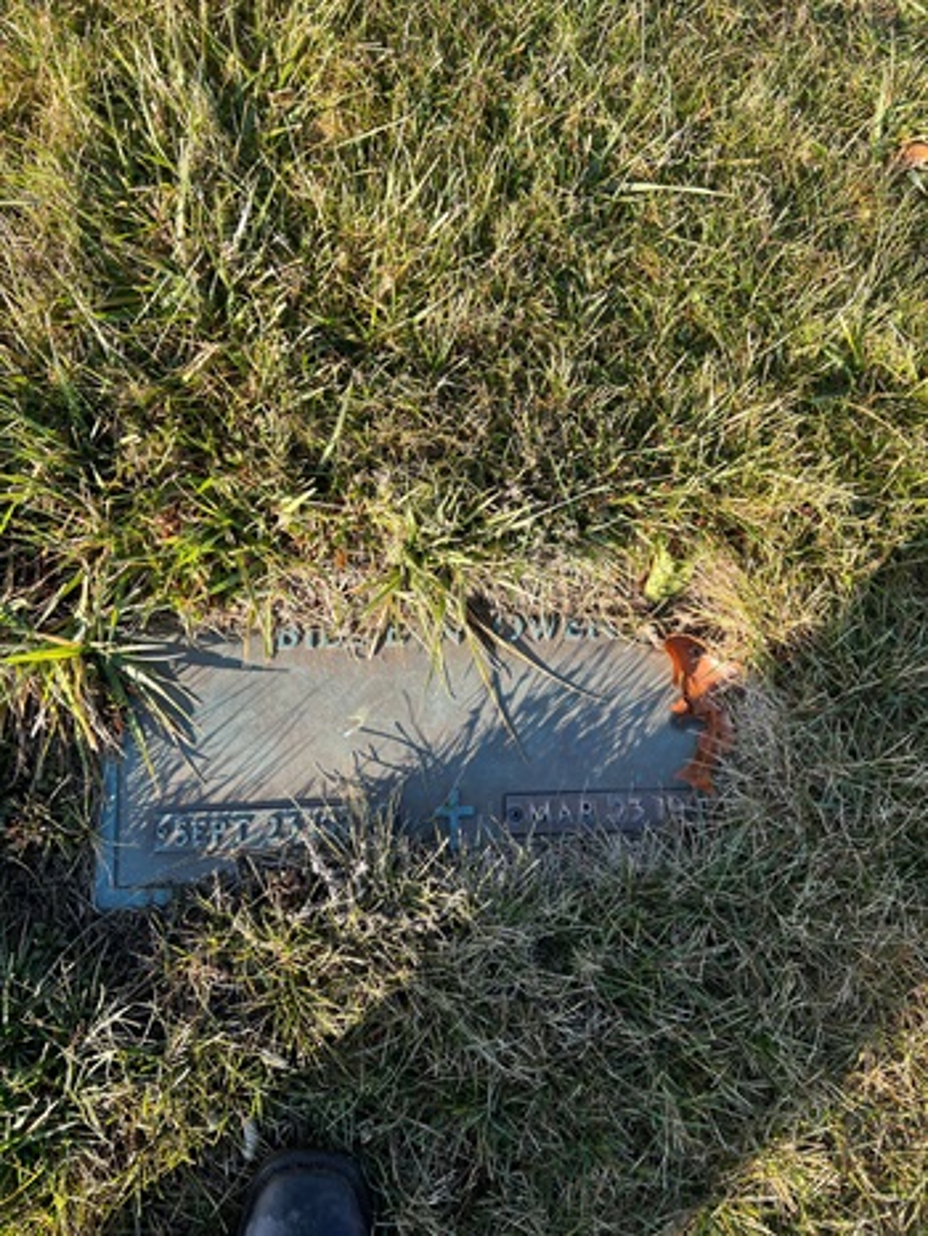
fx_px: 929
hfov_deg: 53.1
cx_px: 464
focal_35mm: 26
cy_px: 618
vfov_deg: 67.3
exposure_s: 1/786
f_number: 1.5
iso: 50
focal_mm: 5.7
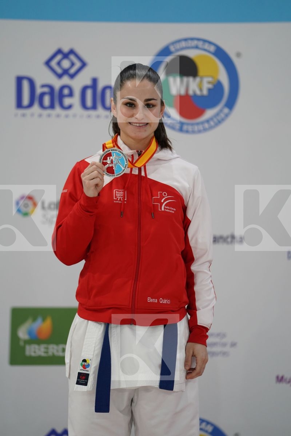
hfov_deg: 6.9
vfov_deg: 10.3
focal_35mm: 200
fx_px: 2425
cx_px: 146
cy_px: 218
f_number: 2.8
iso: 640
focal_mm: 200
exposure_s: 1/250
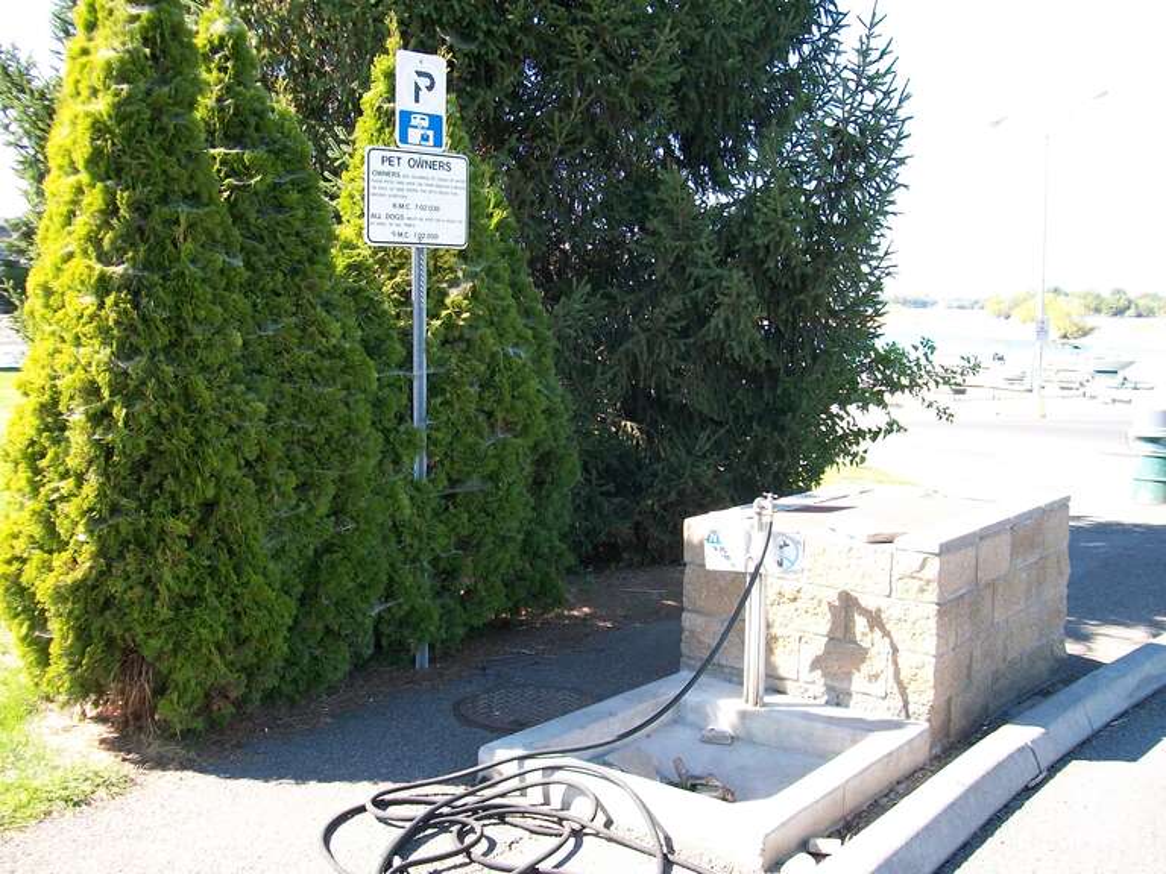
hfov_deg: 51.4
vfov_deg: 39.7
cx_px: 583
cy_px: 437
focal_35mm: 36
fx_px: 1213
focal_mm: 6
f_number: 2.7
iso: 80
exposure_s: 1/200
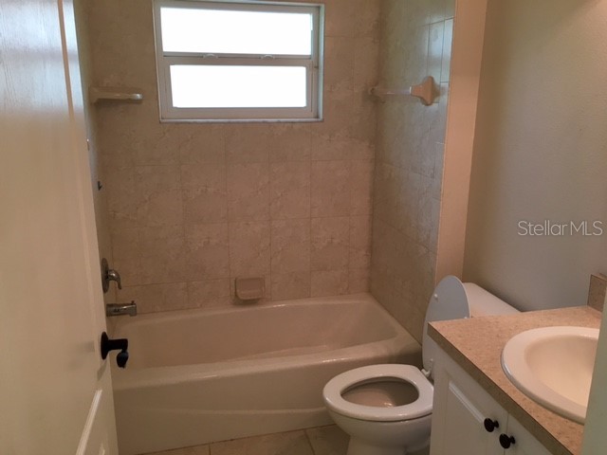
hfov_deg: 61.7
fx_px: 509
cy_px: 228
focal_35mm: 29
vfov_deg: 48.2
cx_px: 304
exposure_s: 1/30
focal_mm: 4.15
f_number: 2.2
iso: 64
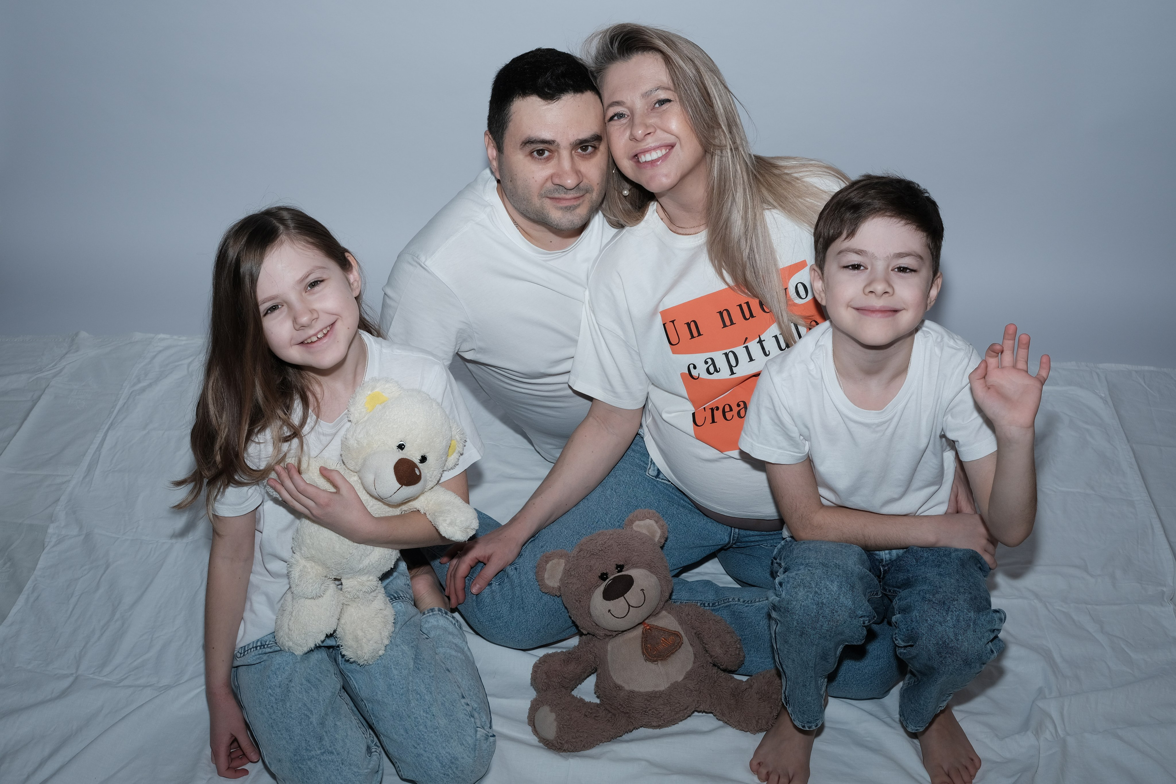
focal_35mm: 41
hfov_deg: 47.4
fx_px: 1339
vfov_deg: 32.6
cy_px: 392
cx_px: 588
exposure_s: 1/250
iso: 160
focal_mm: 27
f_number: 6.4
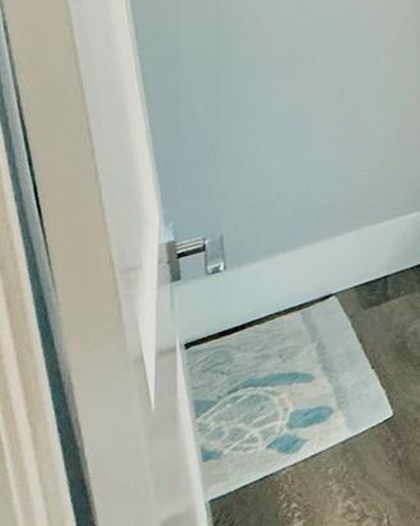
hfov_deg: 15.8
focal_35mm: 53
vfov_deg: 31.1
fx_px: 824
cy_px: -66
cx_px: 979
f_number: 2.2
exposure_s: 1/120
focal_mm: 2.22
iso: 320
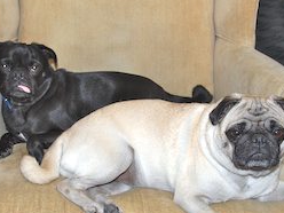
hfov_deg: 30.2
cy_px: 127
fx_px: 525
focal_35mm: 64
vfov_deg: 22.9
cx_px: 127
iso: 100
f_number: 5.6
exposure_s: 1/60
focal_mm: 22
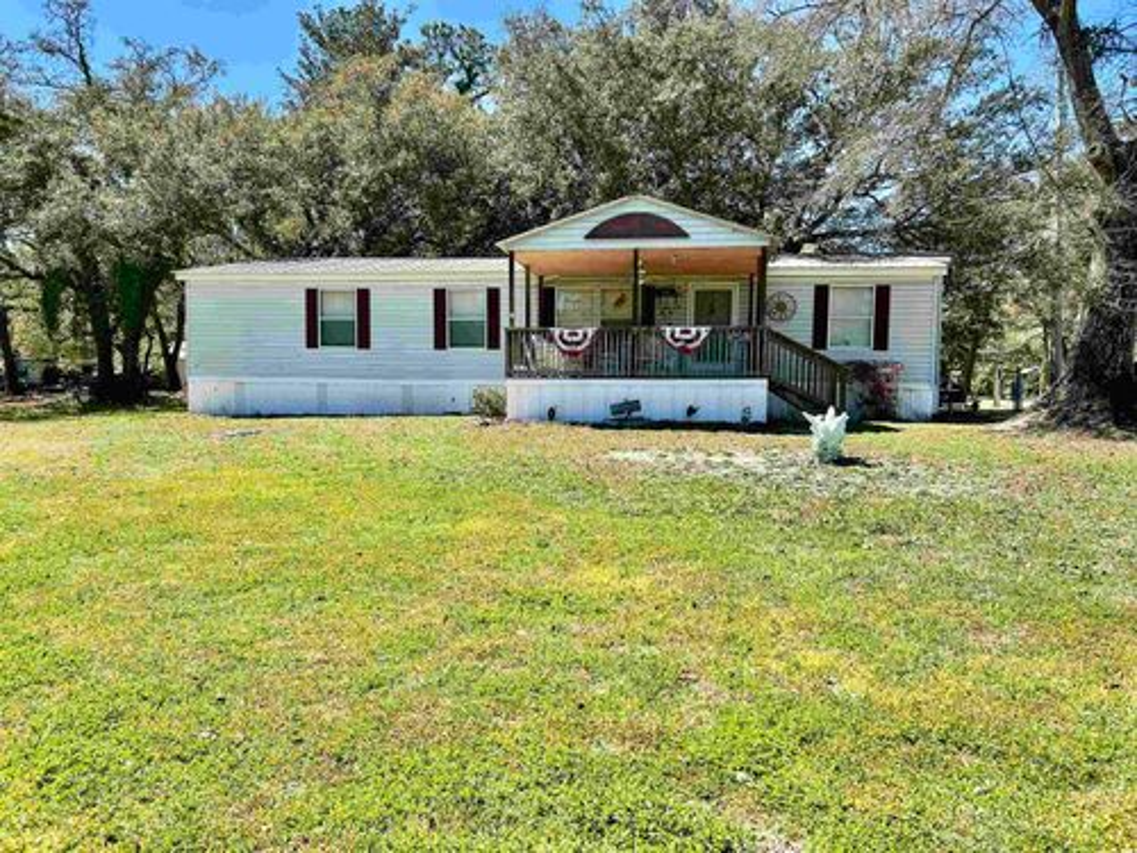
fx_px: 854
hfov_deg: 67.3
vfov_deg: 53.1
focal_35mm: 26
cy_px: 426
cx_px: 568
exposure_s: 1/1972
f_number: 1.5
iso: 50
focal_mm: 5.7
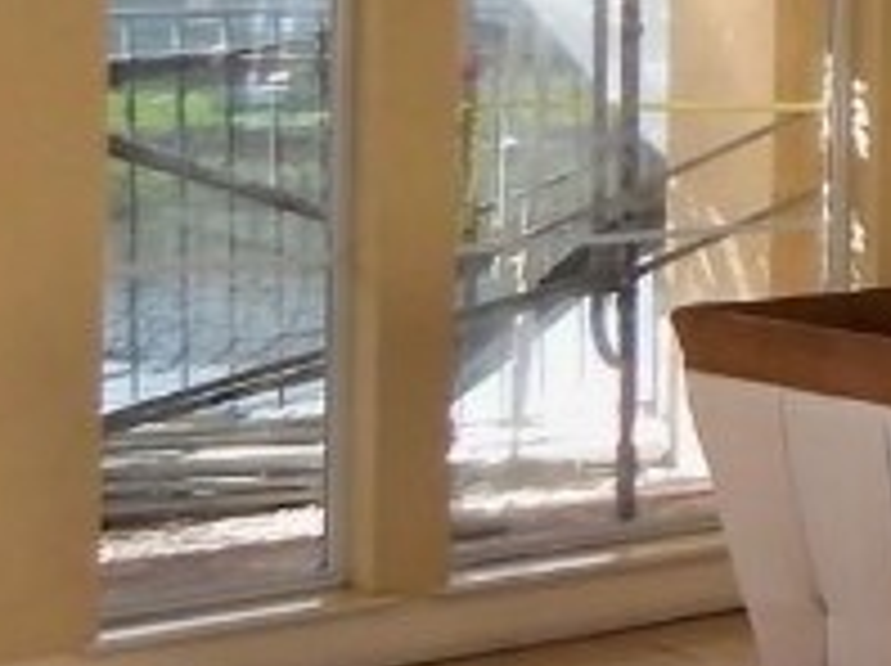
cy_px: -54
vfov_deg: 12.2
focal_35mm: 119
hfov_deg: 13.0
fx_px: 3059
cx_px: 2066
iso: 125
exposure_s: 1/100
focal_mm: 4
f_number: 3
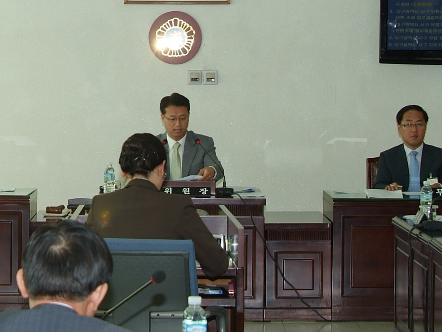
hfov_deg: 14.9
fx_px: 1686
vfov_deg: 11.2
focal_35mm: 132
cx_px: 123
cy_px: 120
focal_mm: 32
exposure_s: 1/60
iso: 160
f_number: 4.8
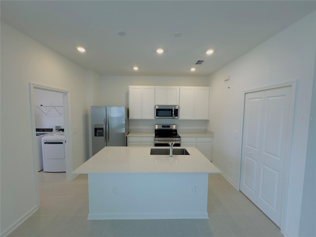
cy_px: 118
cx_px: 158
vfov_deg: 85.7
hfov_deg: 102.1
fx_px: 128
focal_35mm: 14
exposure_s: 1/120
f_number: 2.2
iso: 64
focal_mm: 2.22
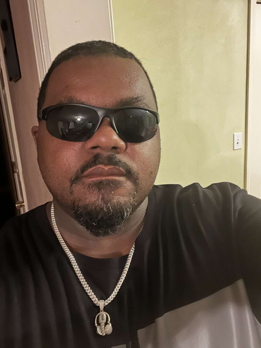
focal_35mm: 30
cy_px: 174
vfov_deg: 60.0
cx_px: 130
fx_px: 302
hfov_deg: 46.8
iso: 1000
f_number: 2.2
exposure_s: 1/8
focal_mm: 2.71
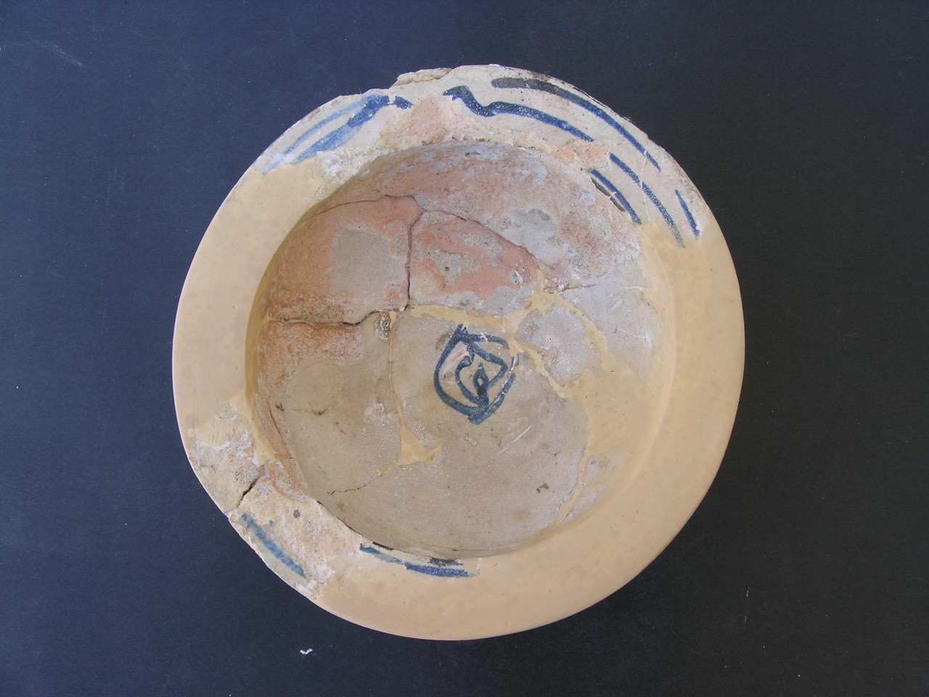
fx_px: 1047
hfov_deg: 47.9
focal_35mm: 39
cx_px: 464
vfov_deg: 36.8
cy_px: 348
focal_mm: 8
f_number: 3.9
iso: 50
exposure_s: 1/85.1
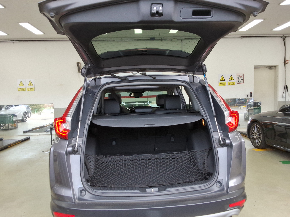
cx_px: 145
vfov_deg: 49.7
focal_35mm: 28
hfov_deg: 63.4
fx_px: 235
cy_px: 108
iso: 34
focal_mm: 2.91
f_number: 1.9
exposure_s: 1/120
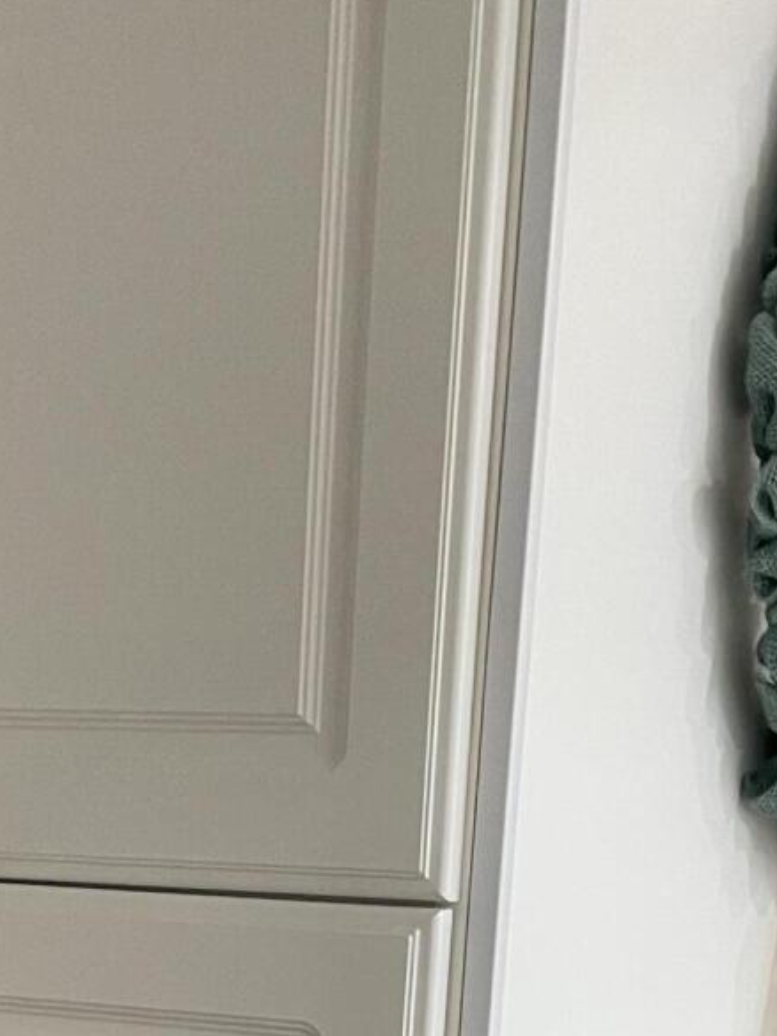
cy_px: 1620
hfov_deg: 16.5
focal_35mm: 89
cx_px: 158
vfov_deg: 18.9
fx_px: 2664
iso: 320
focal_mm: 5.1
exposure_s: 1/60
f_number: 1.6
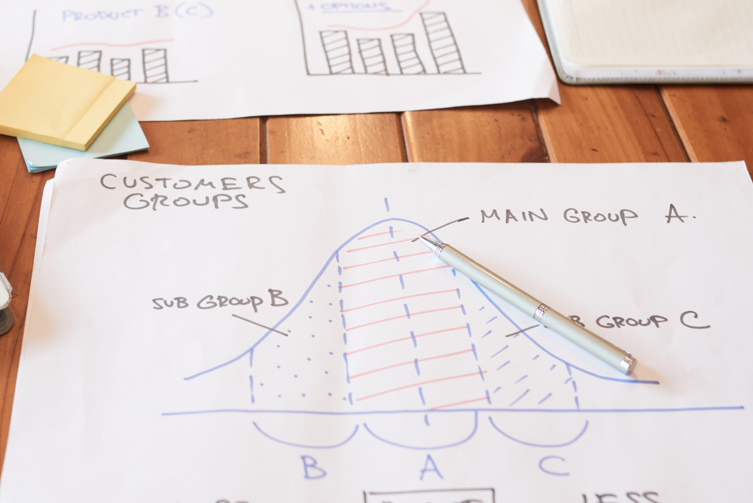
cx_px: 267
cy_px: 196
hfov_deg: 31.7
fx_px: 1318
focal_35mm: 63
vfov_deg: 21.6
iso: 640
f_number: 3.5
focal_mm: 35
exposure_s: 1/100
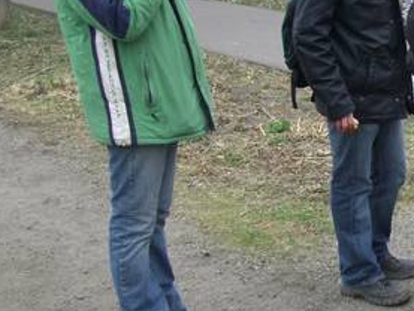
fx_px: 1149
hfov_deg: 19.4
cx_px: 481
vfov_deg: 15.4
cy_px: 159
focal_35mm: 96
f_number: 2.8
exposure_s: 1/200
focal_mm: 7.9
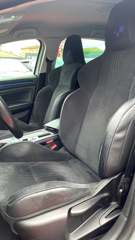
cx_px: 62
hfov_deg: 40.1
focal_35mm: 29
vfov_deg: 66.1
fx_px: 185
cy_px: 122
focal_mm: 4.2
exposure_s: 1/127
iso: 32
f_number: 1.6
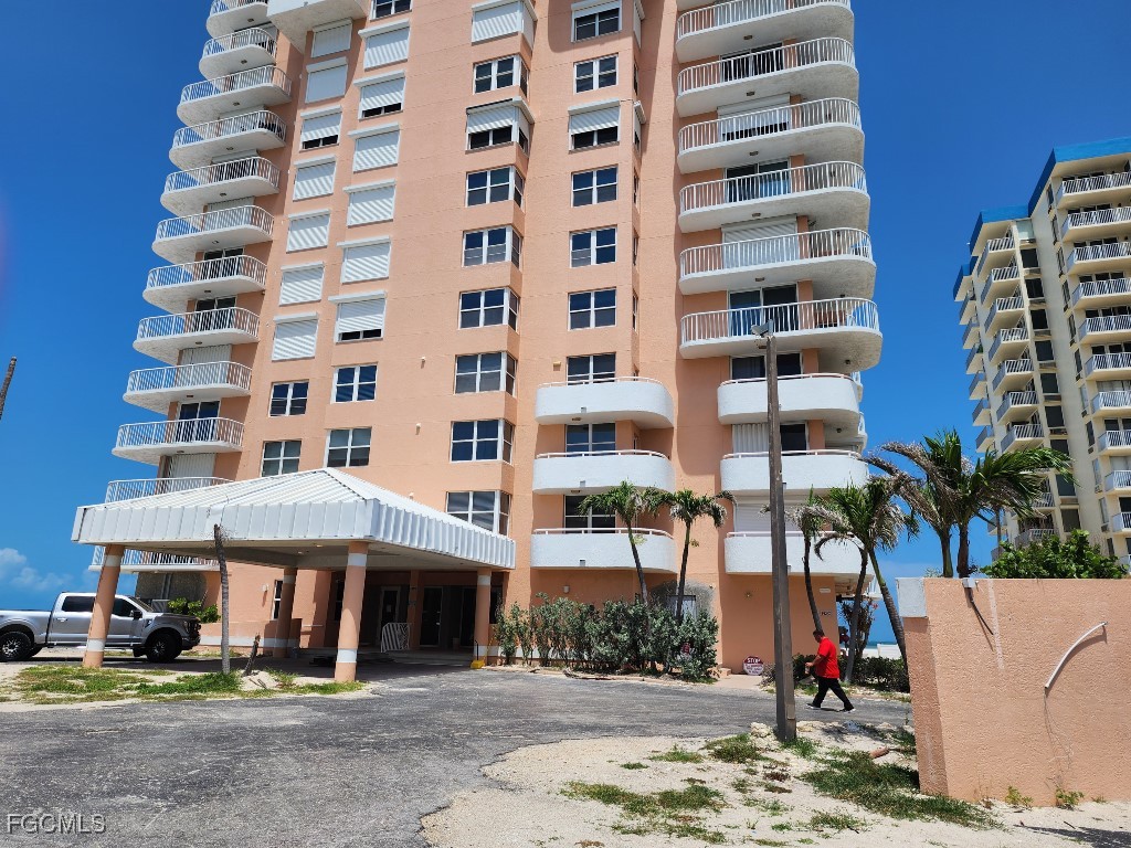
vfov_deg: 58.9
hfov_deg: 73.9
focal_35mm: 23
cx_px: 566
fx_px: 751
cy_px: 424
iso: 12
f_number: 1.8
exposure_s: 1/2066
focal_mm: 6.4
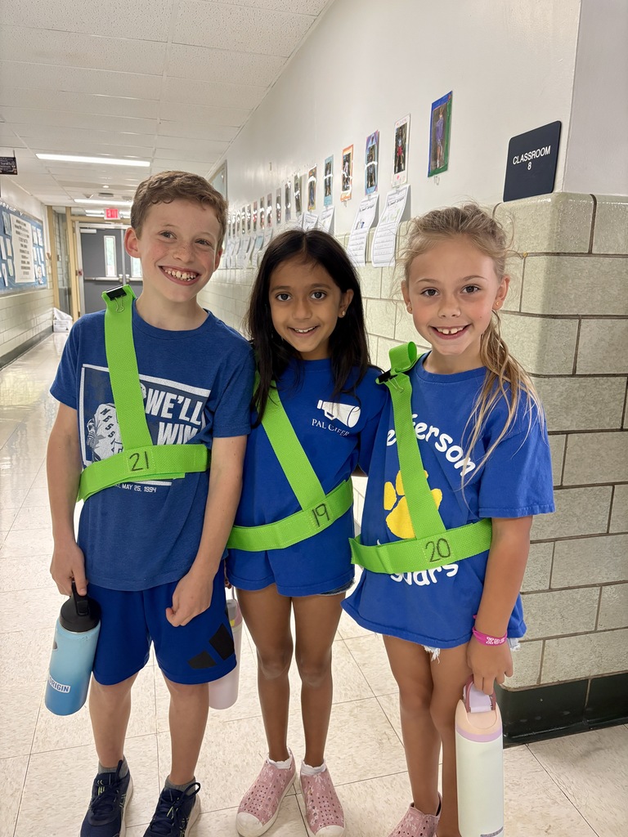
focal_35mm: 26
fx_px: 629
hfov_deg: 53.1
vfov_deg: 67.3
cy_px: 418
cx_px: 314
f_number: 1.6
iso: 320
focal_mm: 5.96
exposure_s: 1/60
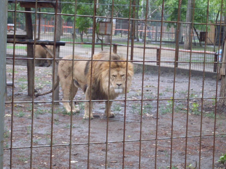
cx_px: 119
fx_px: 659
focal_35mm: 101
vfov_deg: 14.7
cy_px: 83
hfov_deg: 19.4
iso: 200
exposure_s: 1/20
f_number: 4.4
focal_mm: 15.3
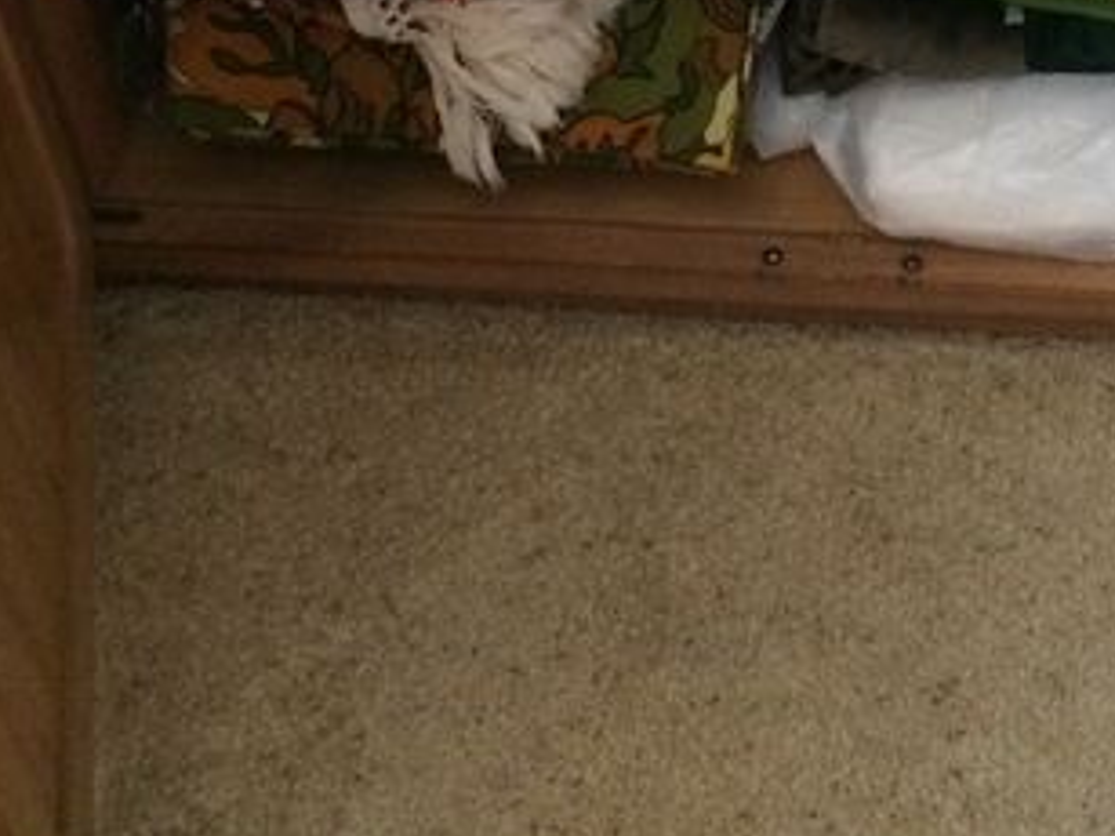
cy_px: -107
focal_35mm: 88
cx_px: 857
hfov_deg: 22.0
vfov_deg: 16.2
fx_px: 2833
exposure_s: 1/15
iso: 320
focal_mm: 4.12
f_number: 2.2
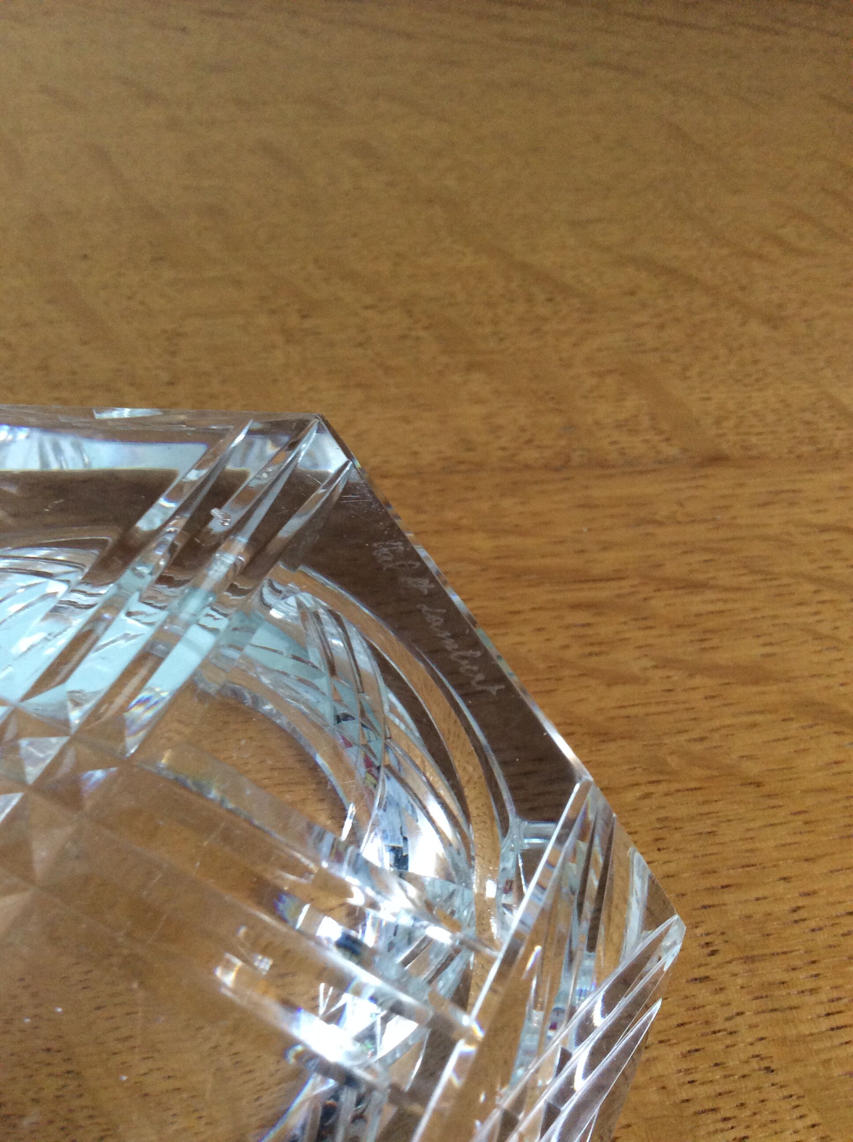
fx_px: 1054
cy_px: 571
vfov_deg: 56.9
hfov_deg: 44.1
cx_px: 426
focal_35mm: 32
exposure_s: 1/25
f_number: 2.4
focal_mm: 3.3
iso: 100
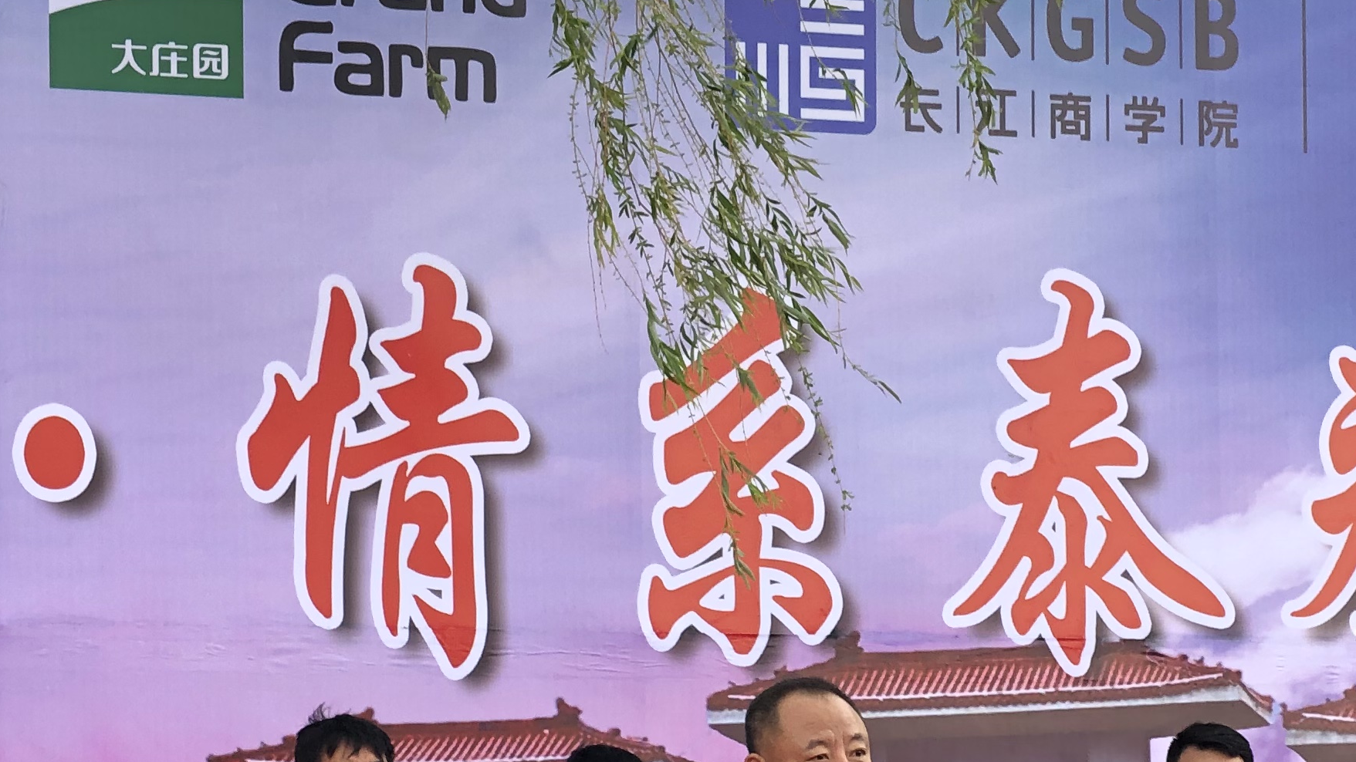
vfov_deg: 9.2
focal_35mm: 130
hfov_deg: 16.1
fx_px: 4674
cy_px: 827
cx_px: -83
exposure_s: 1/143
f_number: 2.4
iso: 16
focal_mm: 6
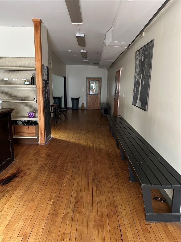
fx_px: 167
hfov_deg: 56.8
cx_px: 90
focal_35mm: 24
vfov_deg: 71.6
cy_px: 121
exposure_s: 1/30
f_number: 1.78
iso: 800
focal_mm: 6.86
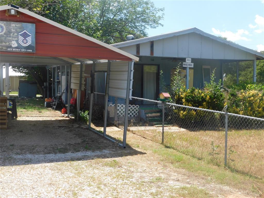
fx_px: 343
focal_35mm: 45
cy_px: 99
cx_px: 132
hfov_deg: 42.1
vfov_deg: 32.2
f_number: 3.7
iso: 125
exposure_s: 1/640
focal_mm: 8
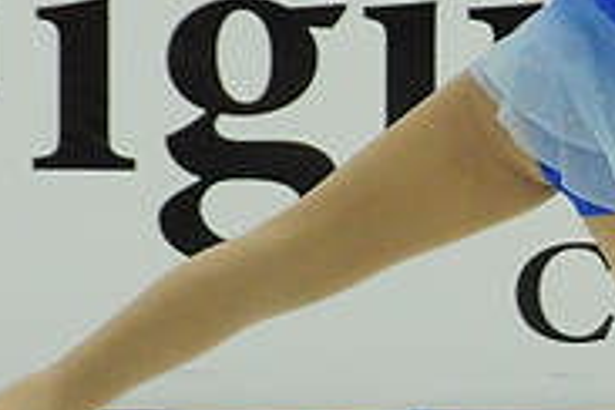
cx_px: 729
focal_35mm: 986
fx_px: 16843
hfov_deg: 2.1
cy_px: 193
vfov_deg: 1.4
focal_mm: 150
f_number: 5.6
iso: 3200
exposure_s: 1/800
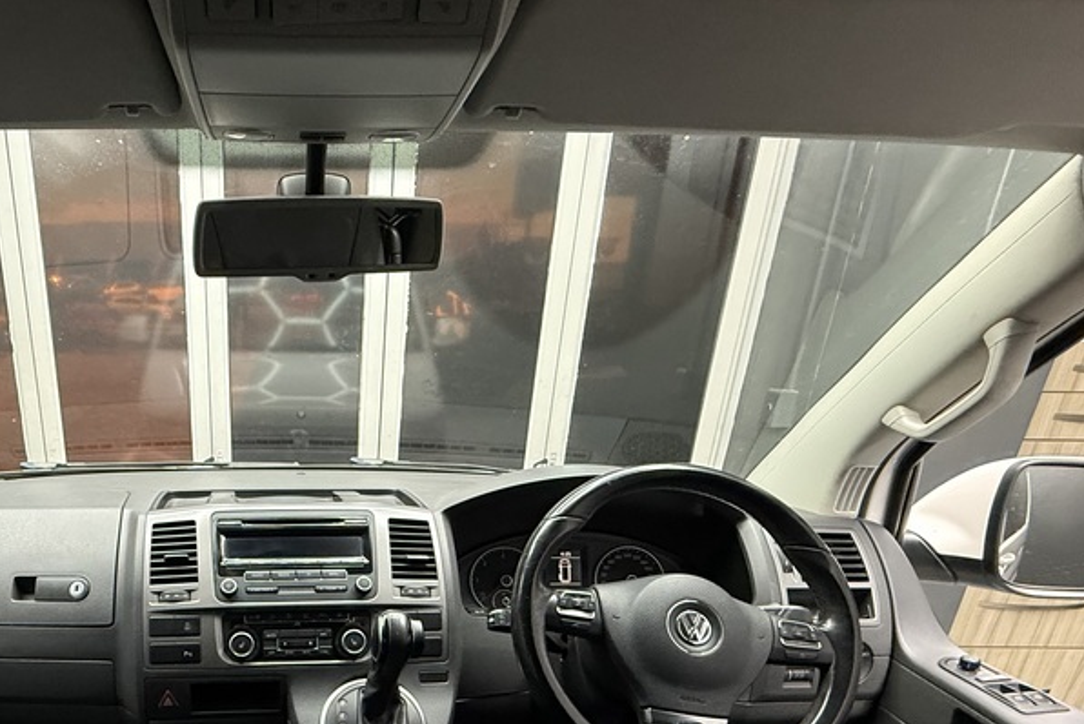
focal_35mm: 25
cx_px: 291
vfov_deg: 48.0
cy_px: 597
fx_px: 753
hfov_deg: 67.6
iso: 640
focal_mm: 2.22
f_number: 2.2
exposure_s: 1/48
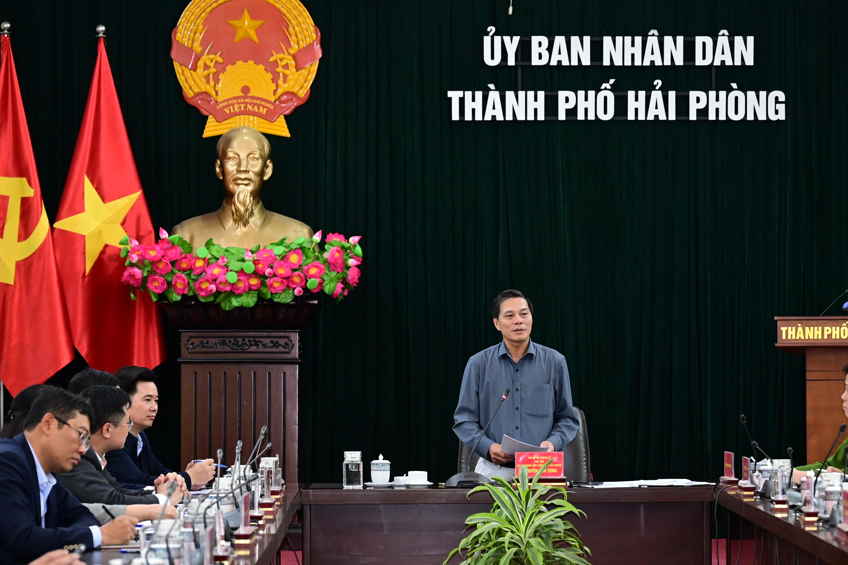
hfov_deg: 18.3
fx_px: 2638
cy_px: 319
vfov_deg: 12.2
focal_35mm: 112
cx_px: 469
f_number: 4
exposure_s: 1/160
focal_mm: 84
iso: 3200
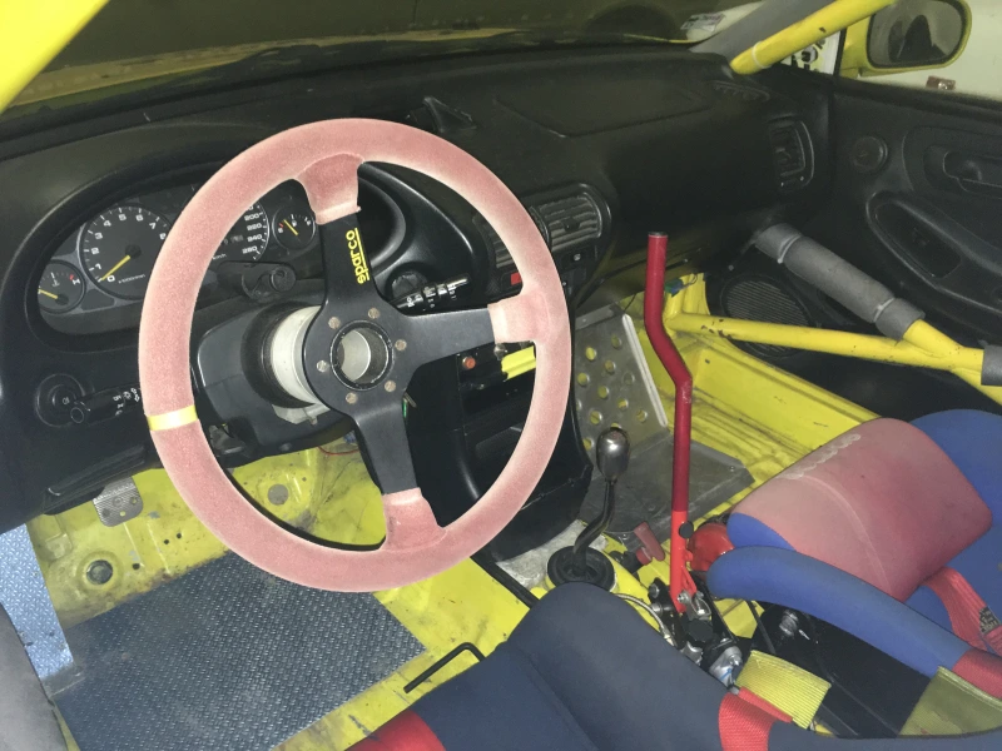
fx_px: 839
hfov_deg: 61.7
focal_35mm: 29
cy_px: 376
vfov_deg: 48.2
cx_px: 501
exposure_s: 1/17
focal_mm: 4.15
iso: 200
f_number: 2.2
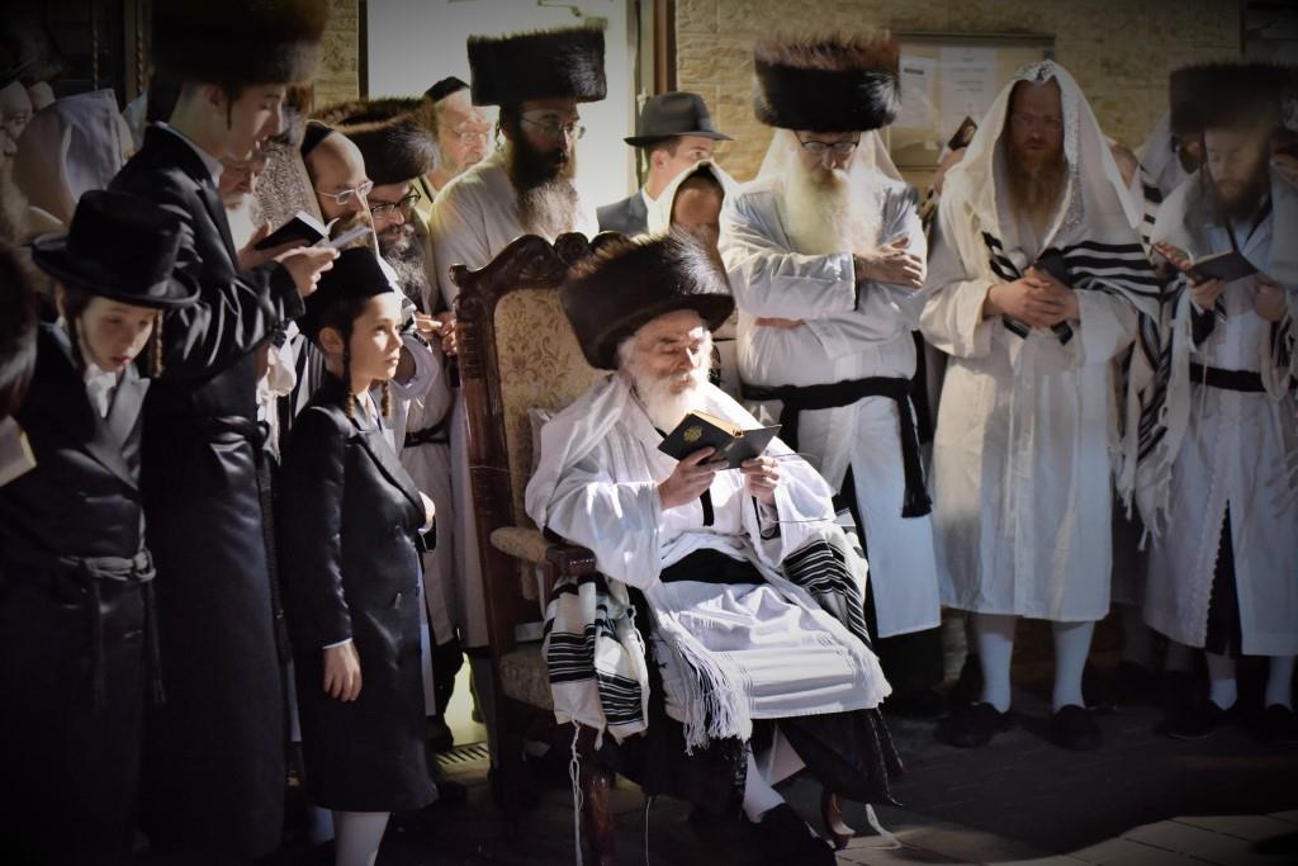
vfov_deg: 19.5
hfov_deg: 28.8
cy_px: 433
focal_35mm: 70
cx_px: 649
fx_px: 2524
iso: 5000
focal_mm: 70
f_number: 2.8
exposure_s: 1/125
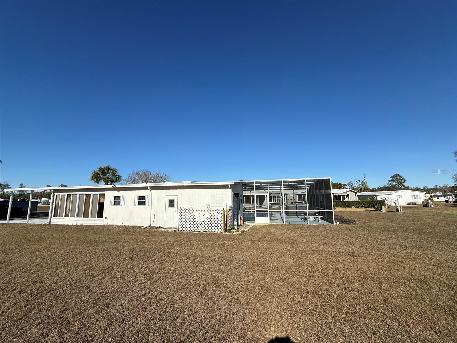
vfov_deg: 85.7
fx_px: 185
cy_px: 172
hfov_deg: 102.1
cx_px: 228
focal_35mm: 14
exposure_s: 1/5155
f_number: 2.2
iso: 50
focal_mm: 2.22
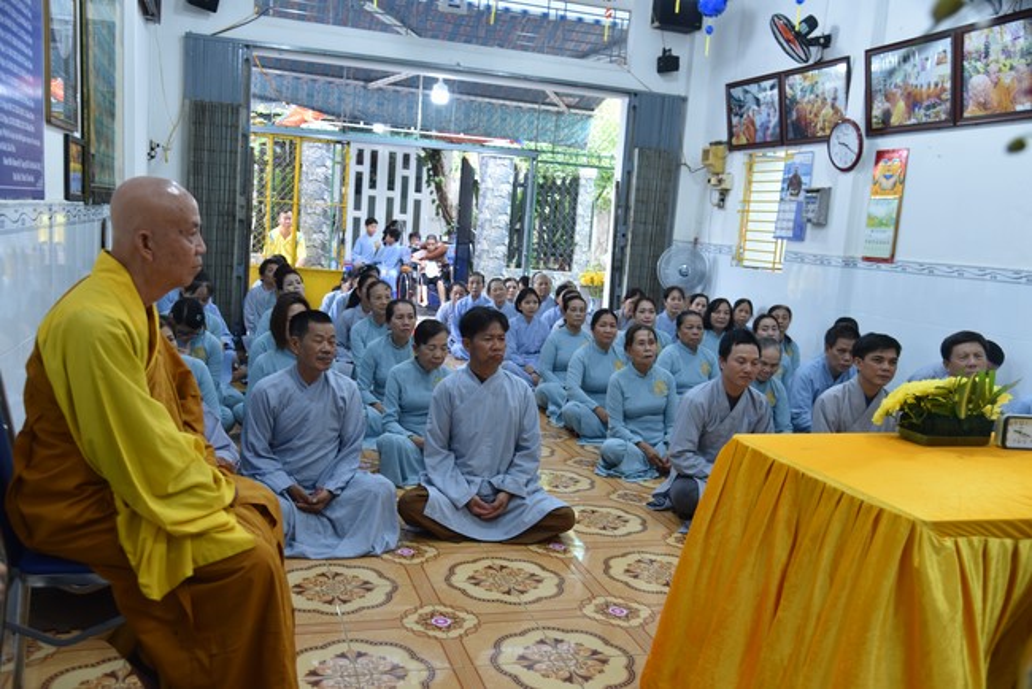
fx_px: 918
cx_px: 516
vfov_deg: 41.2
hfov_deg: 58.7
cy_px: 344
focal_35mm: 32
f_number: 4
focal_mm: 32
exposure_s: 1/60
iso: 450
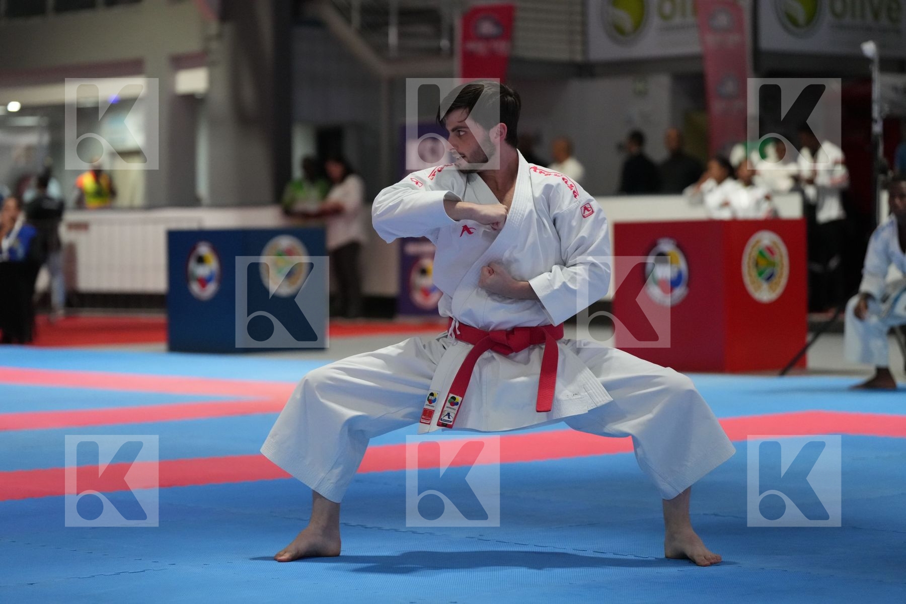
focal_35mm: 105
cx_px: 453
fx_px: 2642
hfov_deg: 19.5
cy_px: 302
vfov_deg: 13.0
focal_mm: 105
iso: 5000
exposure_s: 1/500
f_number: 2.8
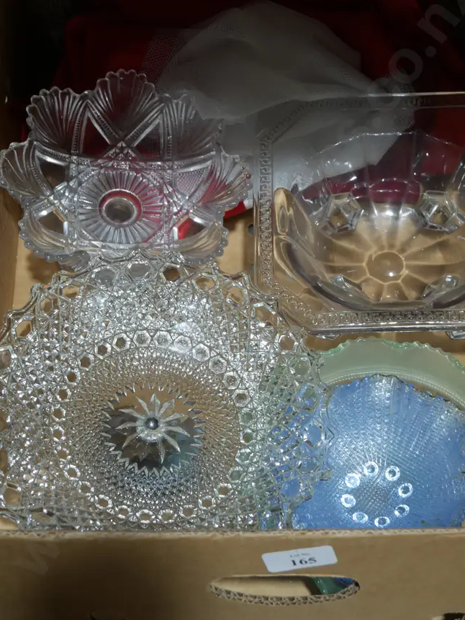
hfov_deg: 21.3
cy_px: 279
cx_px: 245
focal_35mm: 69
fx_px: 1236
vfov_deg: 28.1
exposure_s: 1/60
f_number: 5.4
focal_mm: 29
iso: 500
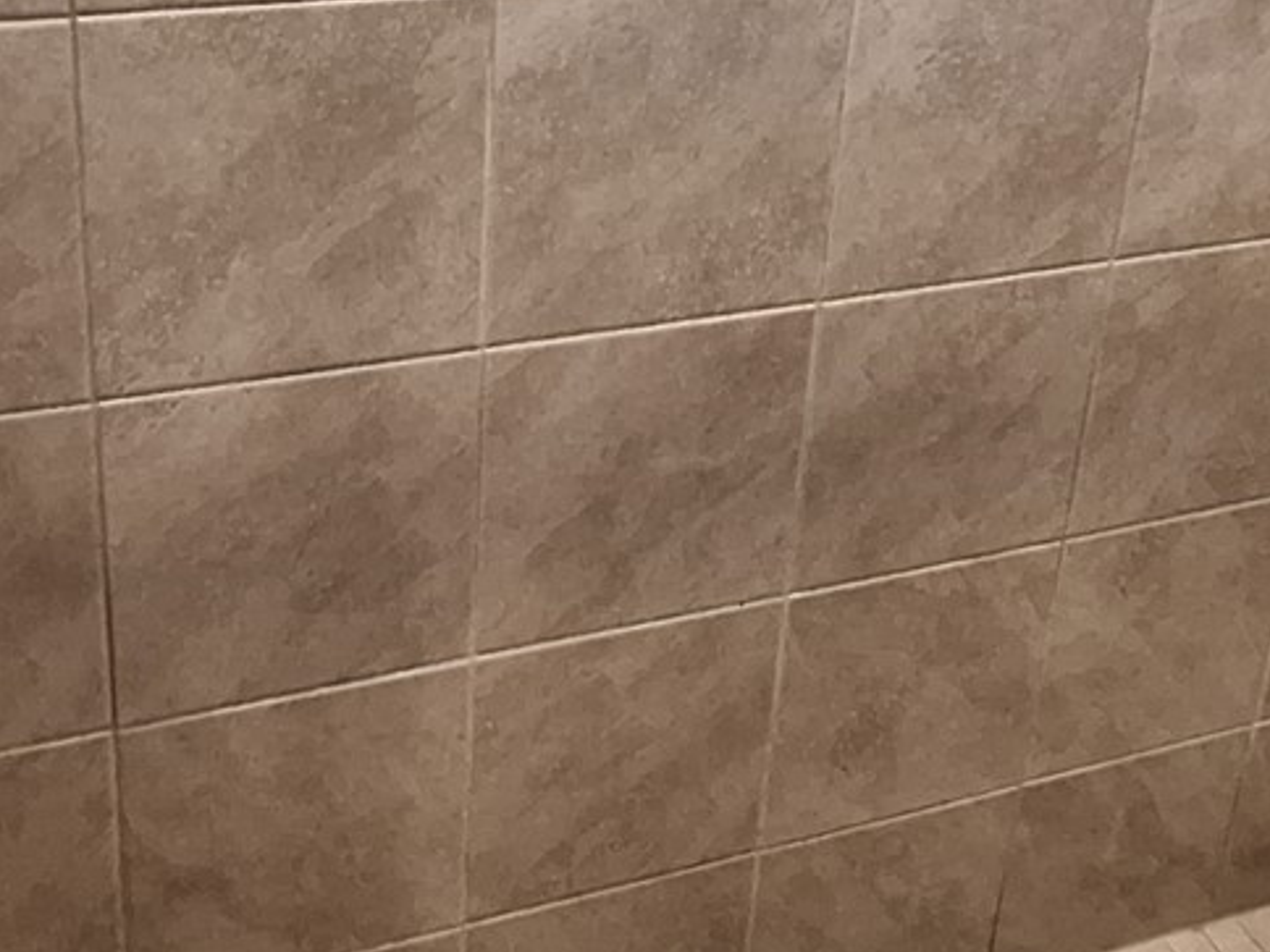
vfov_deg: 31.5
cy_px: 37
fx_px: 1578
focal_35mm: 43
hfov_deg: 43.6
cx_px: 499
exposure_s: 1/30
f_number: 2.2
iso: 200
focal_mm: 1.74
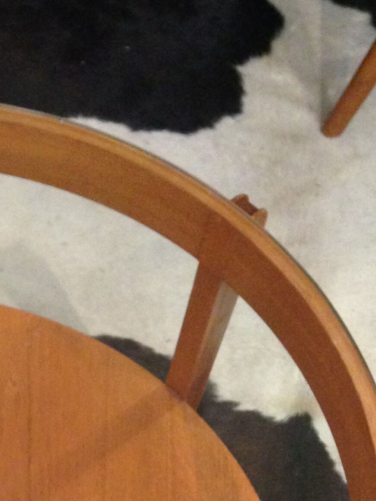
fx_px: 1346
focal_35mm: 93
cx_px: -115
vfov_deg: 20.0
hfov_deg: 15.2
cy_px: 579
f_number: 2.4
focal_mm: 4.12
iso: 320
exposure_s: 1/20
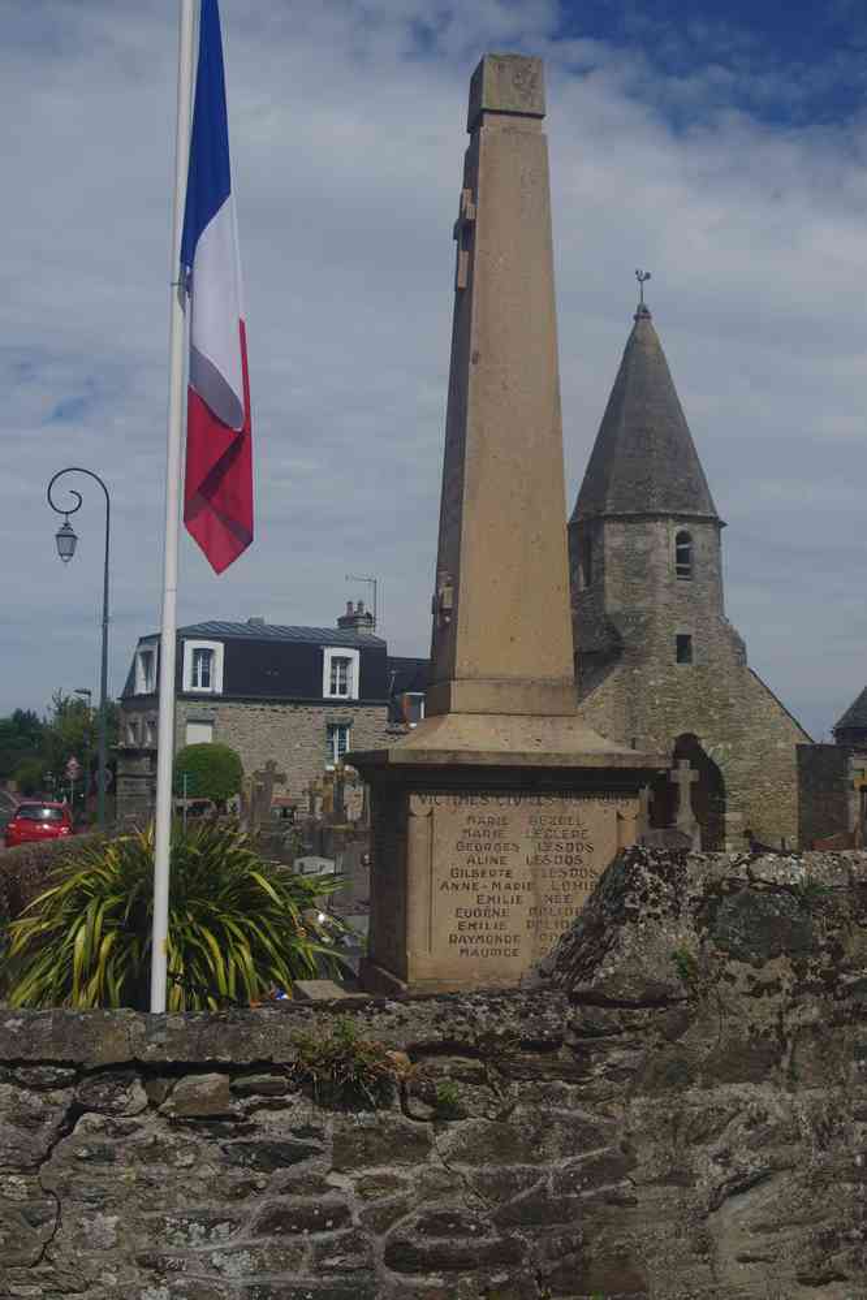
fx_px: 1517
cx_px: 434
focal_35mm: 42
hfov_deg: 31.9
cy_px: 650
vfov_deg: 46.4
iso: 100
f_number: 9
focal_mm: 28
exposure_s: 1/160
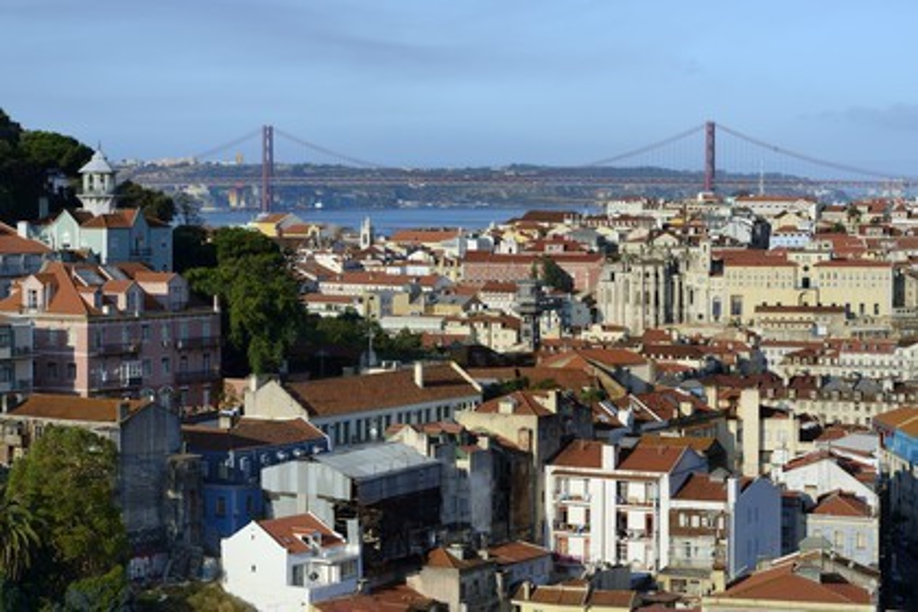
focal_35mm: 98
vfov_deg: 14.0
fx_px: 2499
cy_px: 306
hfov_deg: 20.8
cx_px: 459
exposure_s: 1/200
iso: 200
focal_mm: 98
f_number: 14
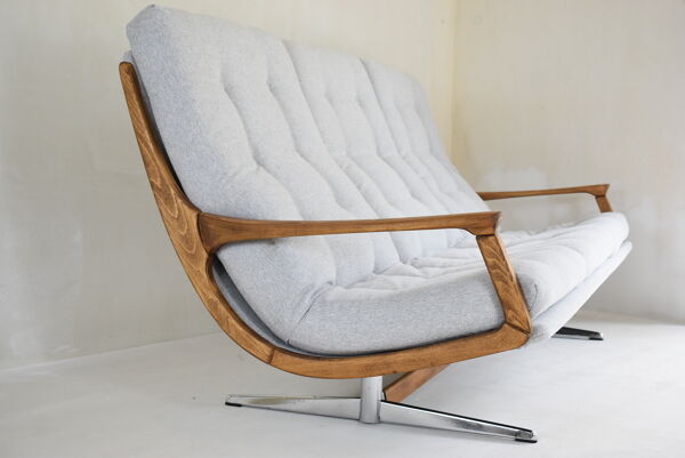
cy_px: 229
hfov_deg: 42.3
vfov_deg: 29.0
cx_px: 342
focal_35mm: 46
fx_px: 885
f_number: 5
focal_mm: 31
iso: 800
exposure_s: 1/125
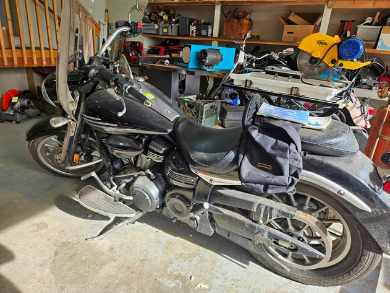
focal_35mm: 23
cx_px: 195
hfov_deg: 73.9
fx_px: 259
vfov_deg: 58.9
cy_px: 146
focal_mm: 5.4
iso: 25
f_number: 1.8
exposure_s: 1/218
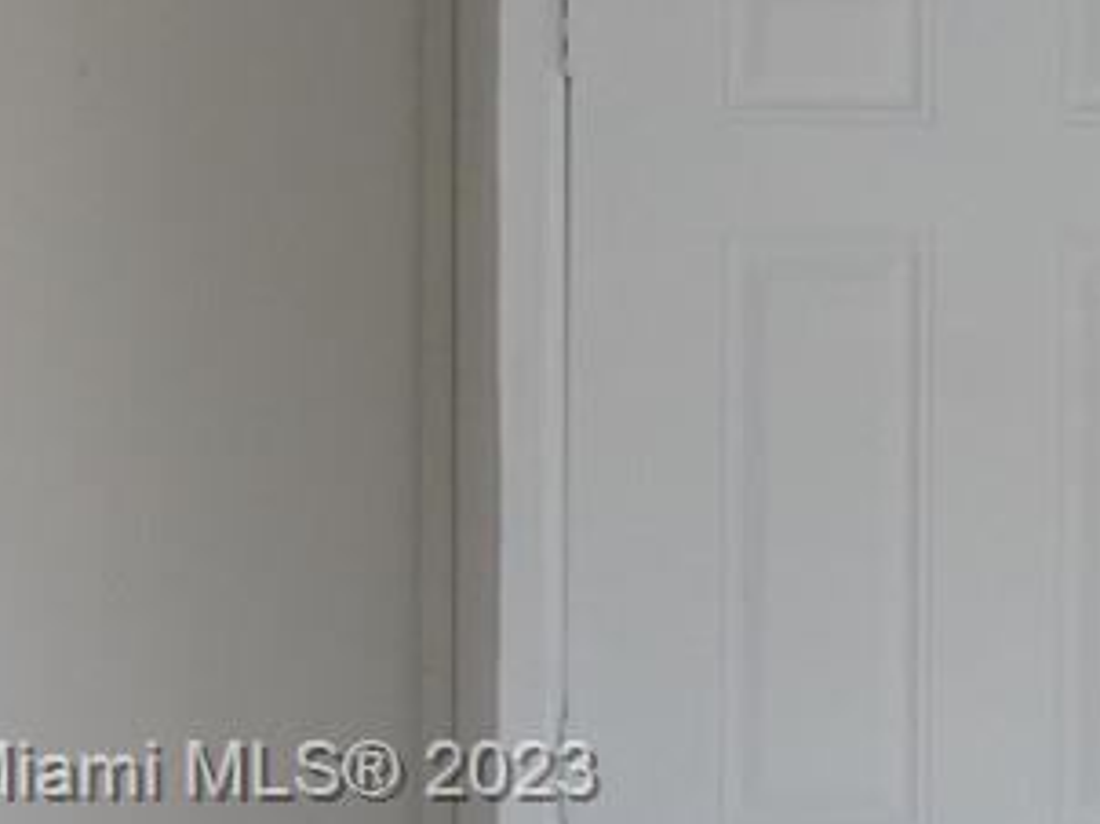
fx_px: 11780
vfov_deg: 4.0
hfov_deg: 5.2
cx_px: 2346
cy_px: 777
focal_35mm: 371
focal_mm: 12.5
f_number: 4.5
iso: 100
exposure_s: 1/30
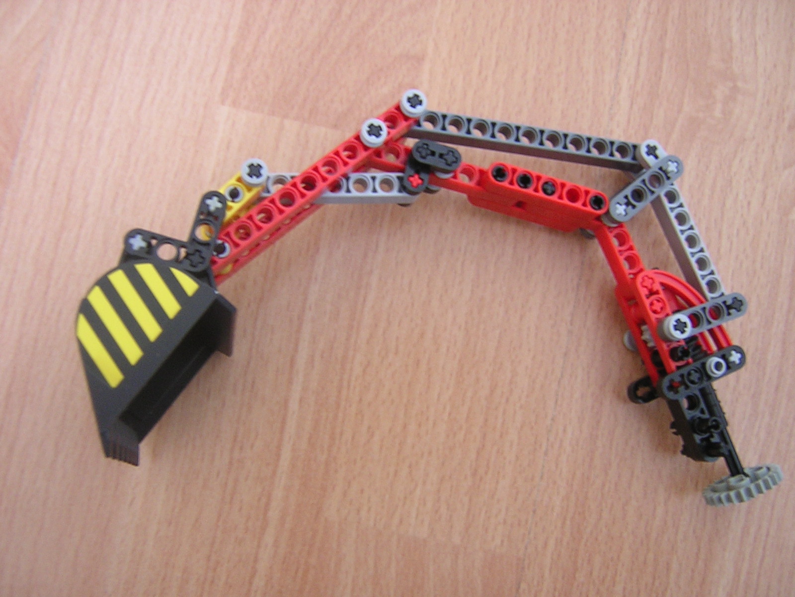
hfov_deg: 51.4
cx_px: 398
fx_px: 827
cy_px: 298
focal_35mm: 36
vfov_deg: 39.7
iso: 179
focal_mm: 4.7
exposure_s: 1/3.6
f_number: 2.6
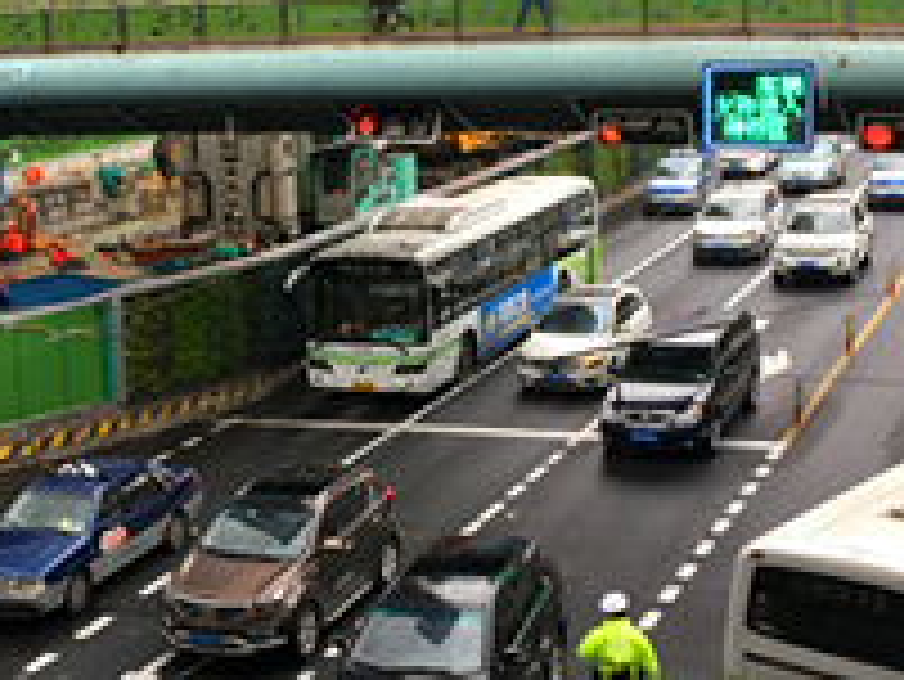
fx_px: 1881
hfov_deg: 26.9
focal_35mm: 72
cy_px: 372
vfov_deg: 20.5
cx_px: 306
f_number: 2.2
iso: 25
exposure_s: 1/100
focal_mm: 4.15
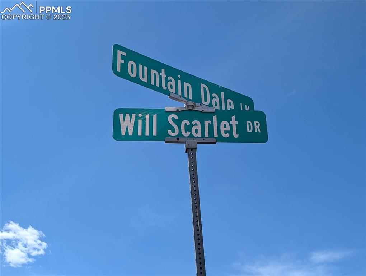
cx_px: 183
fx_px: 519
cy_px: 138
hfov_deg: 38.9
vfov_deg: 29.7
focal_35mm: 49
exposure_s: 1/1631
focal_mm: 6.9
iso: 22
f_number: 1.68
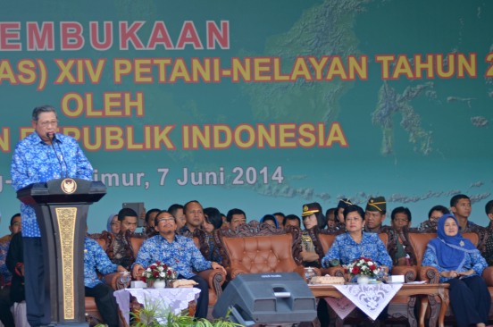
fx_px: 4101
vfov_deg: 4.6
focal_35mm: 300
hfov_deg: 6.9
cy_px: 164
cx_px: 246
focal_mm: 200
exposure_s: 1/60
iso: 200
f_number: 4.8
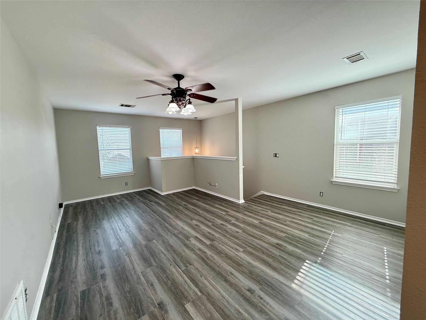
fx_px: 172
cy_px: 160
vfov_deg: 85.7
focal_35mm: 14
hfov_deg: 102.1
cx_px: 213
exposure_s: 1/120
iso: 100
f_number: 2.2
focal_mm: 2.22
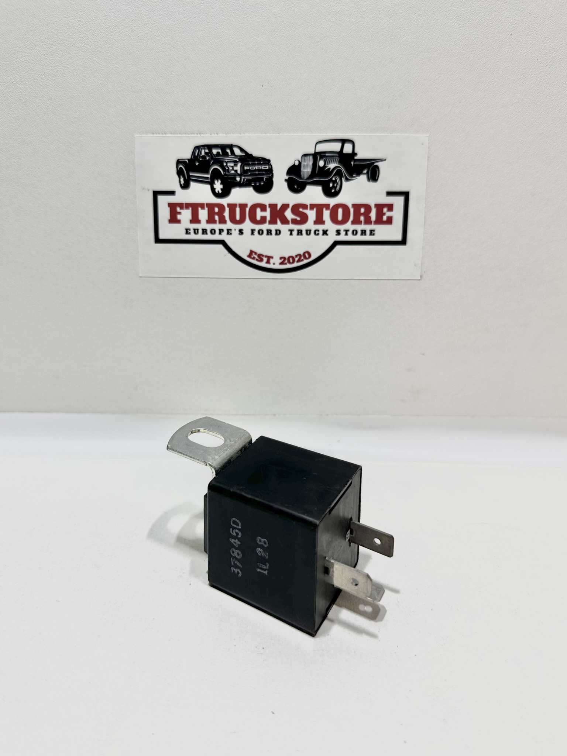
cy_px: 378
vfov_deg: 71.6
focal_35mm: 24
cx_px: 284
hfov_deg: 56.8
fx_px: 524
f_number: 1.78
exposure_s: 1/121
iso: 80
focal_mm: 6.86
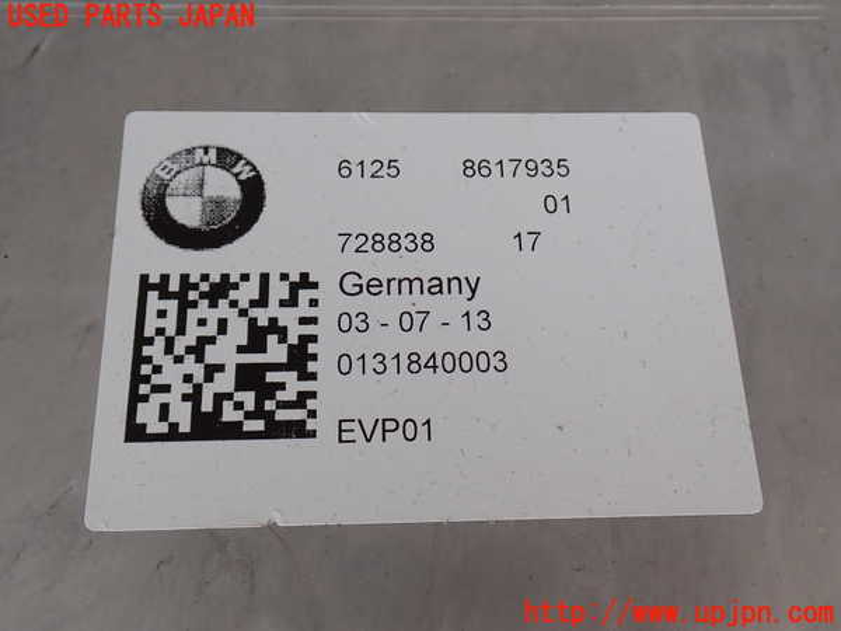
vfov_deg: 44.2
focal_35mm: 32
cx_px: 420
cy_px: 316
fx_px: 777
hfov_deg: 56.8
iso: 100
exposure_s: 1/100
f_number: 3.2
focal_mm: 5.79
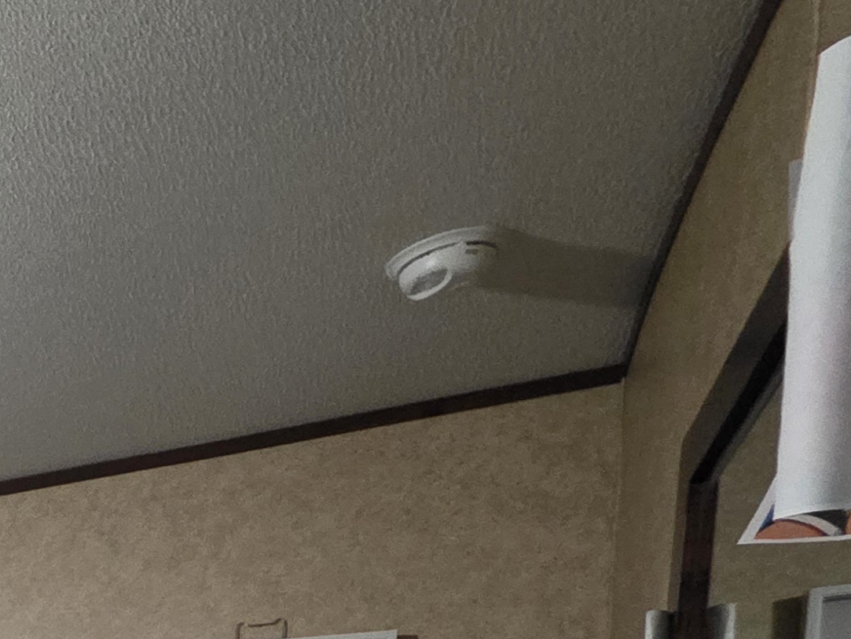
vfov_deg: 23.4
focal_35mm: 48
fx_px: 1180
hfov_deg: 23.5
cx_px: -623
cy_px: 992
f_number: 1.9
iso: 1000
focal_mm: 2.2
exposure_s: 1/30
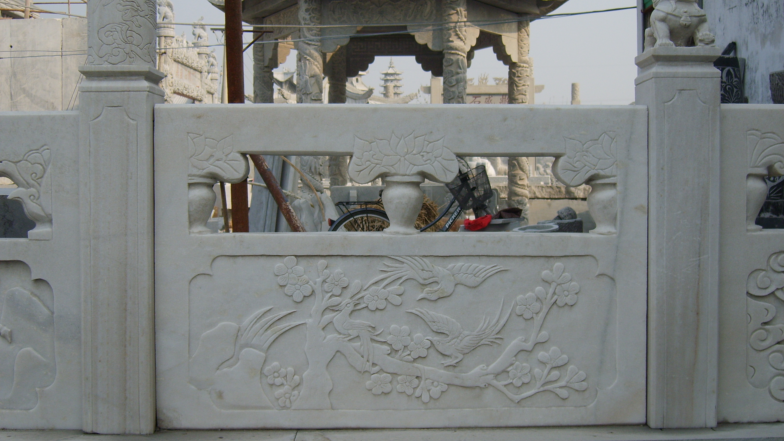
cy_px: 214
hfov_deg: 42.9
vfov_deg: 24.9
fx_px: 998
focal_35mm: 48
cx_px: 392
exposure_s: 1/1000
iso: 50
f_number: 3.1
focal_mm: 9.2
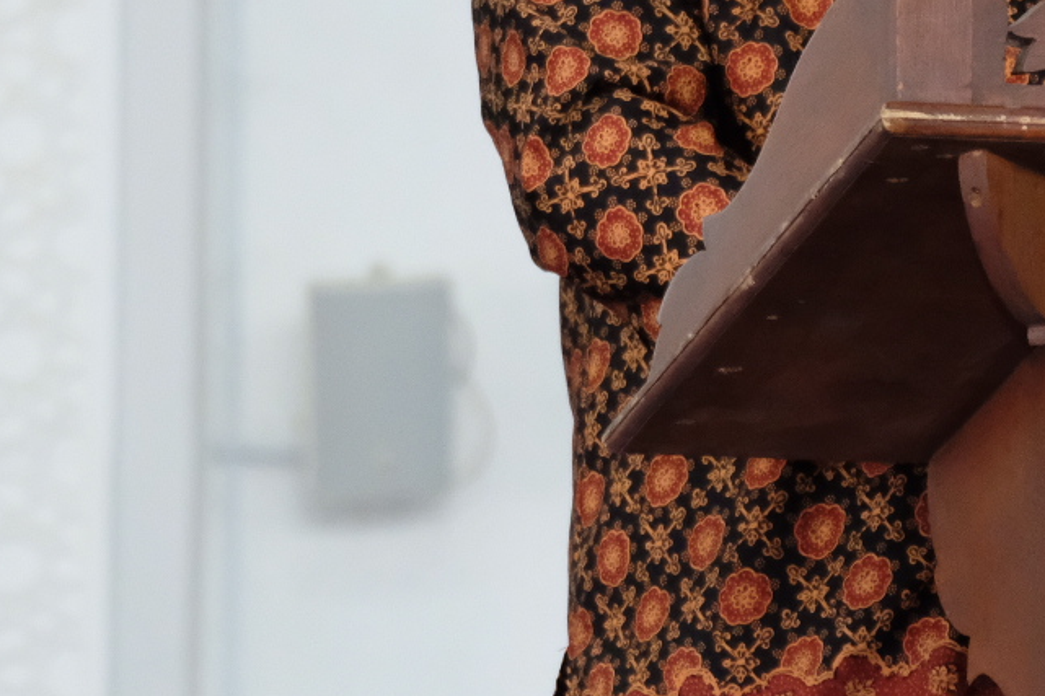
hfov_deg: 4.6
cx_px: 1087
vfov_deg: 3.1
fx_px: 12942
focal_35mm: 446
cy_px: -18
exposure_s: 1/105
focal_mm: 107.3
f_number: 5.6
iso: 6400
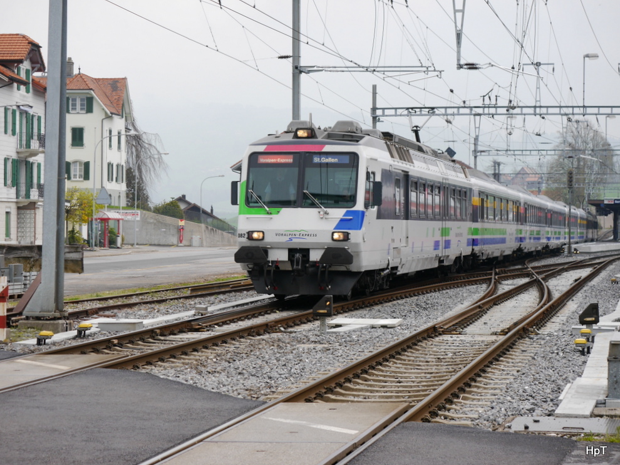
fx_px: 1773
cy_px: 234
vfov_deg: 14.9
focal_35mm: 99
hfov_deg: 19.8
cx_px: 309
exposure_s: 1/320
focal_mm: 49
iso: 160
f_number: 5.6
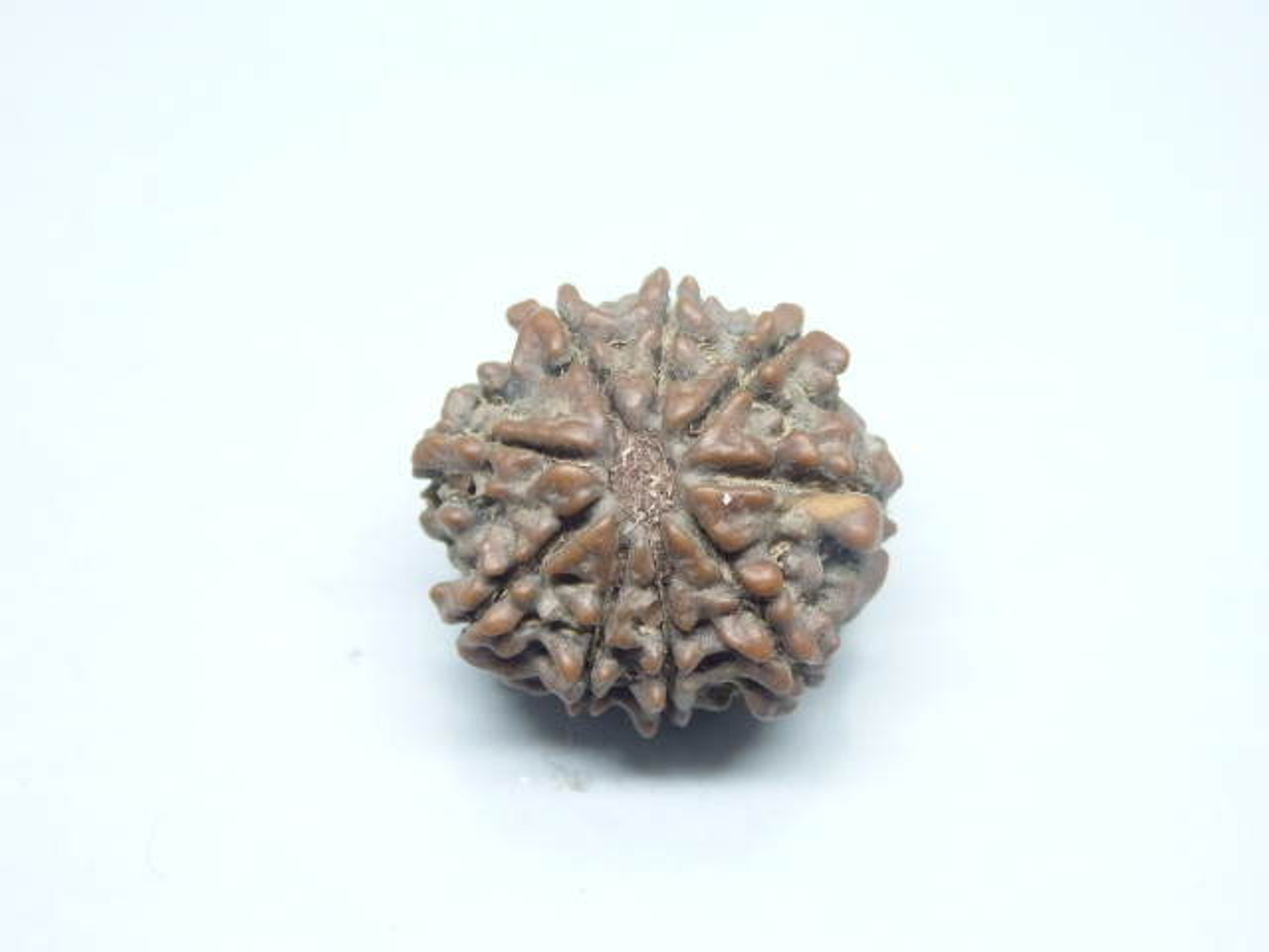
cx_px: 634
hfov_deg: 29.4
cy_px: 476
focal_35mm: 66
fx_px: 2420
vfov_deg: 22.3
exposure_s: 1/100
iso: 800
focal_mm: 11.9
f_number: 4.4
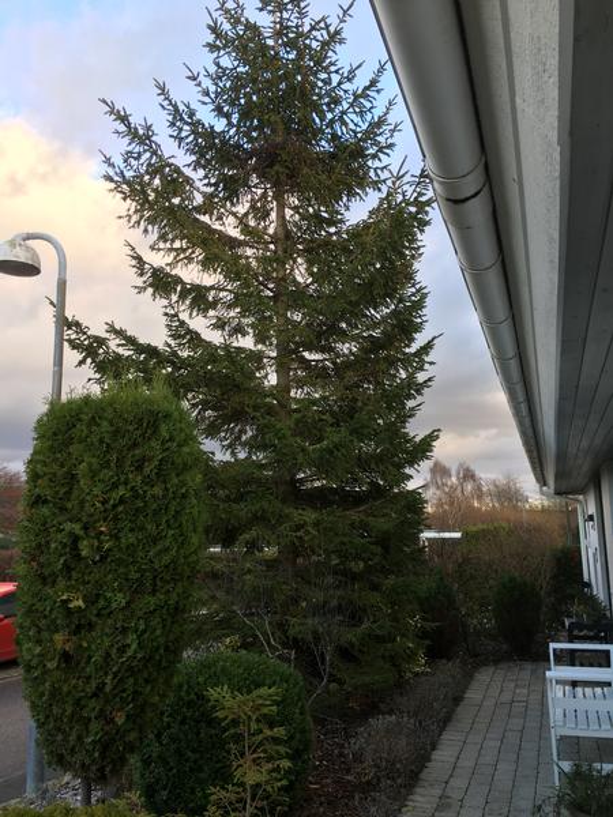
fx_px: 685
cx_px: 306
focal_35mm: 29
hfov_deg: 48.2
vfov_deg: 61.7
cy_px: 408
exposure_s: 1/105
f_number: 2.2
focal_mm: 4.15
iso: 25
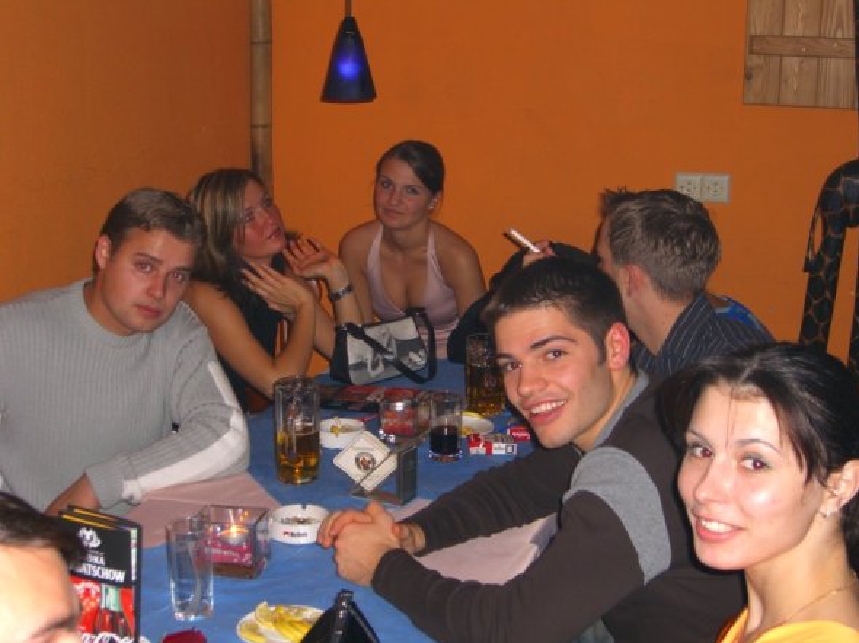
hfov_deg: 33.2
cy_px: 326
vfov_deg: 25.2
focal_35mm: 58
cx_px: 425
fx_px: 1439
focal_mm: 11.8
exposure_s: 1/60
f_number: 3.6
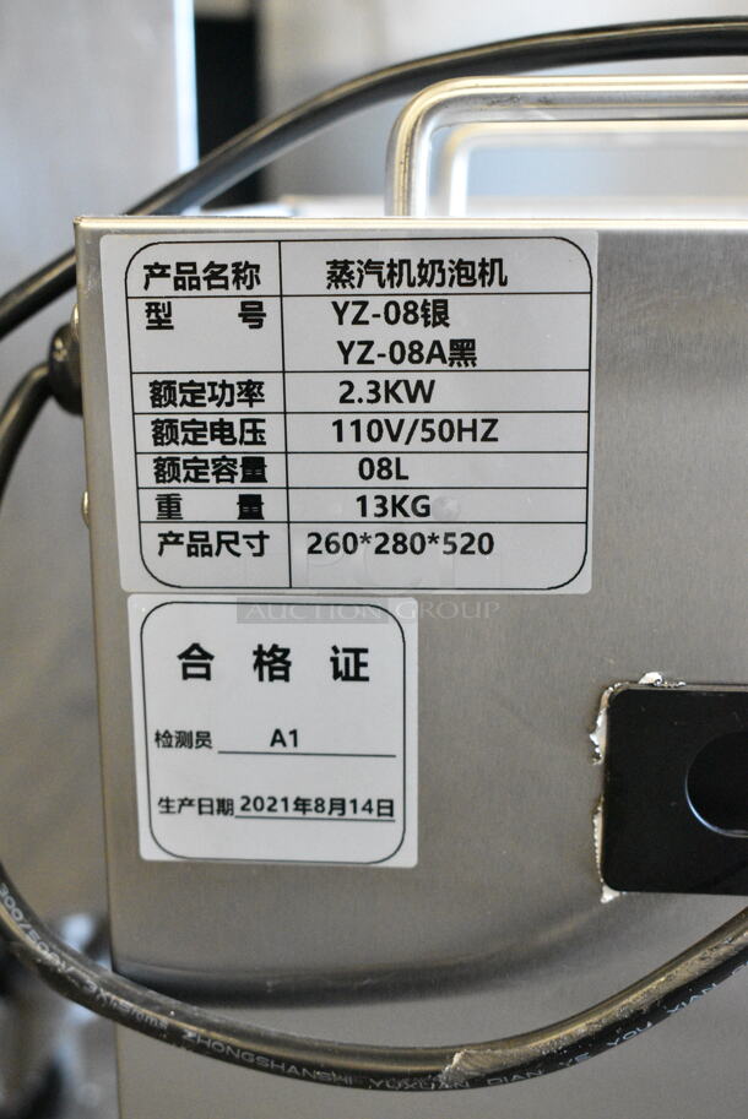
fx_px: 1494
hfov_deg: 28.1
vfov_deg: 41.1
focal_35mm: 48
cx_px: 374
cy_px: 560
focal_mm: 32
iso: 6400
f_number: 6.3
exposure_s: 1/100
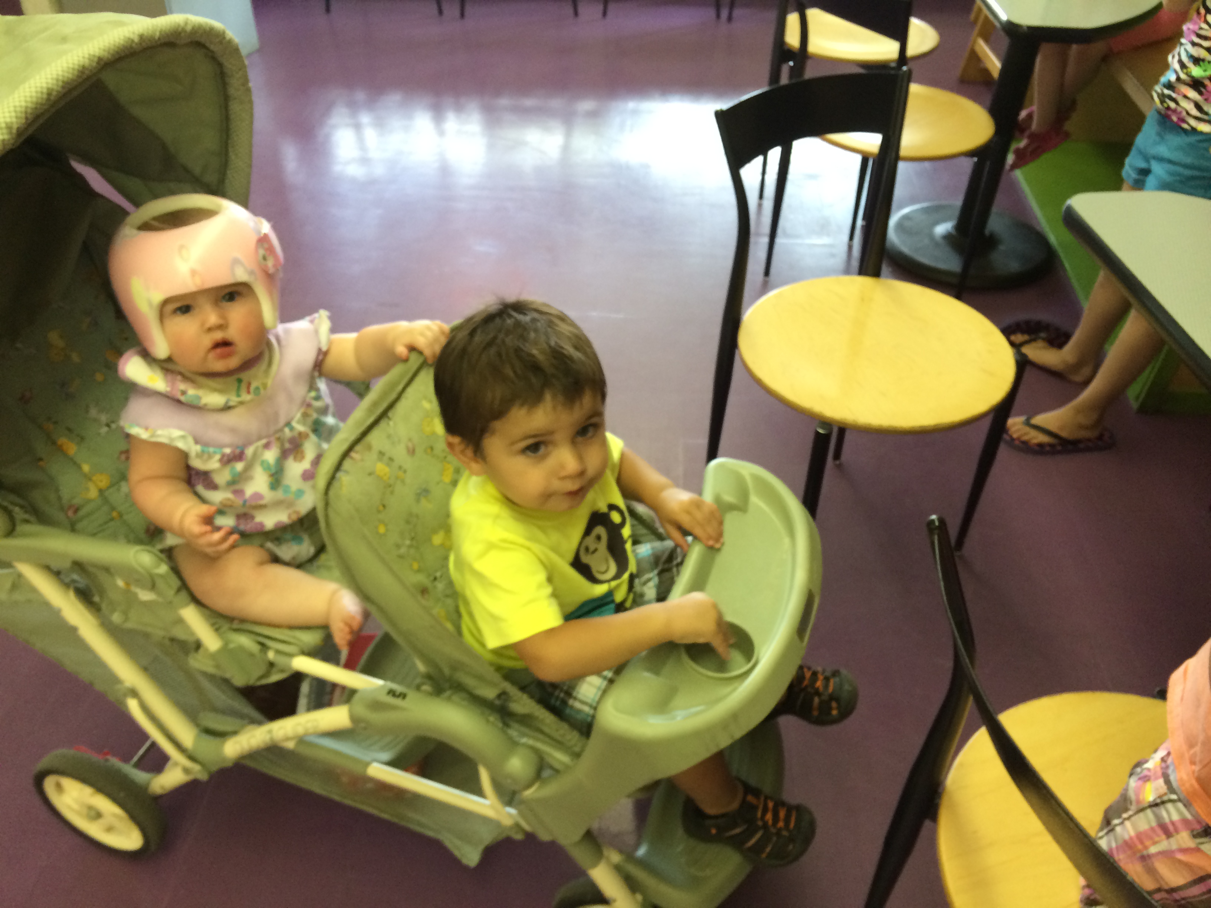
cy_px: 454
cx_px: 606
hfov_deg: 60.0
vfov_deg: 46.8
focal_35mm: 30
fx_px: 1050
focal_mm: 4.12
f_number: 2.2
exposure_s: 1/30
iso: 100
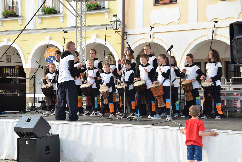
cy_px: 81
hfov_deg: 27.0
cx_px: 121
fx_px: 505
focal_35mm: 75
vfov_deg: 18.2
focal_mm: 50
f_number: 7.1
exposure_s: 1/200
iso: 400
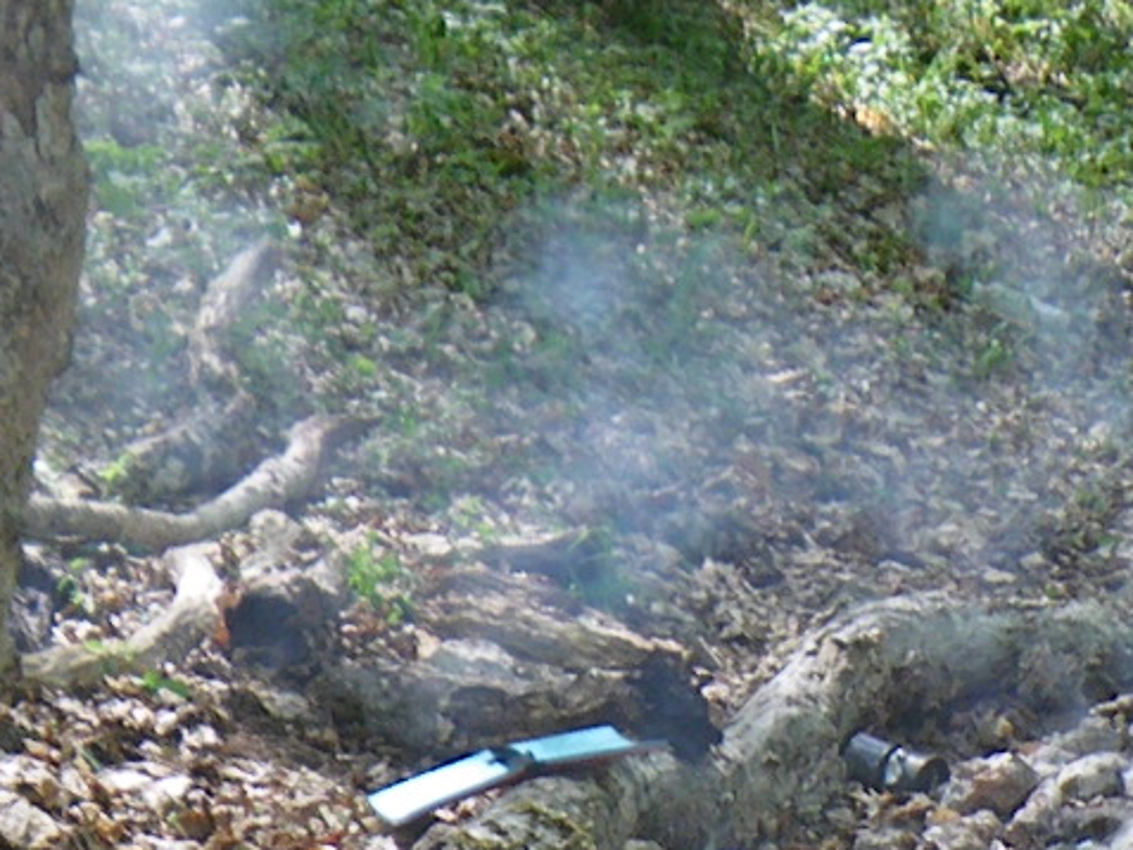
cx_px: 686
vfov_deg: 9.4
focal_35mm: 152
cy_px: 1472
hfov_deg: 13.0
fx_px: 4976
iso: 50
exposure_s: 1/60
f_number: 3.5
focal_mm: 5
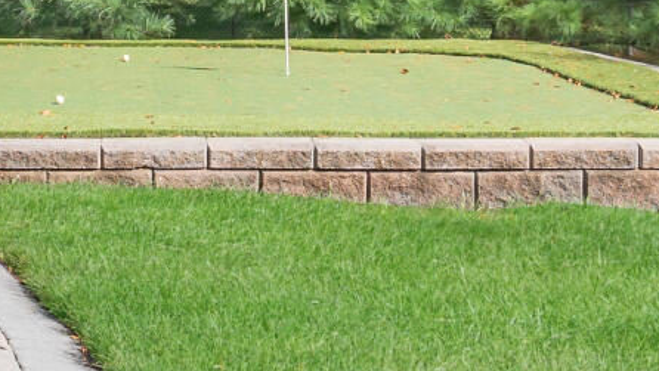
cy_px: -111
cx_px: -105
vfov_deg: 7.4
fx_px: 2831
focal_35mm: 162
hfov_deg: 13.0
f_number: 8
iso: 100
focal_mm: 23
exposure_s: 1/80
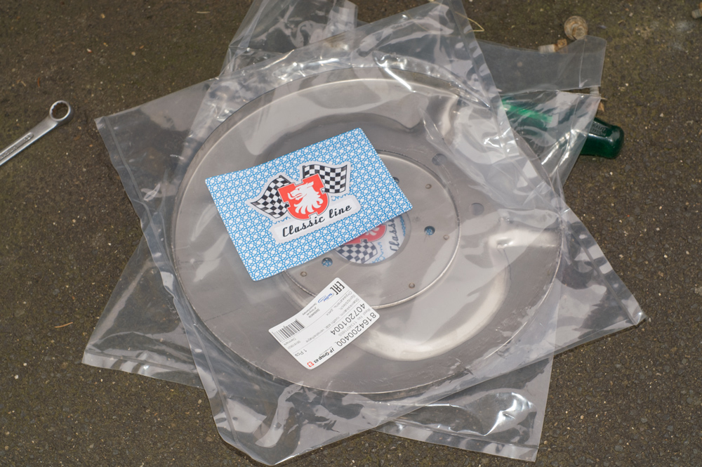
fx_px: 1461
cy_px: 234
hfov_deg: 27.0
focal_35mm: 75
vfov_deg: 18.2
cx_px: 351
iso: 200
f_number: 8
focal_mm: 50
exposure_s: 1/125
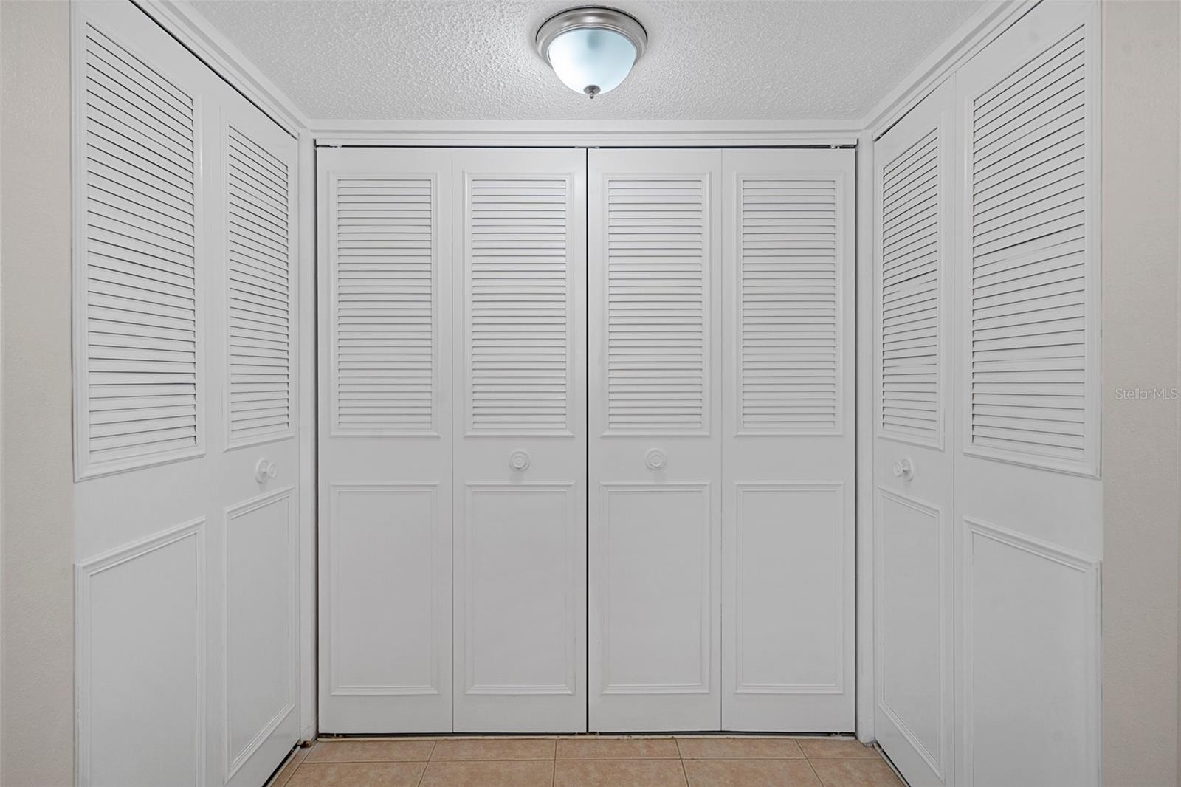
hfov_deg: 93.3
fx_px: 558
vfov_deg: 70.4
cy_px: 394
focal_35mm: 17
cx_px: 590
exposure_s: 1/6
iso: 320
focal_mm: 17
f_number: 8
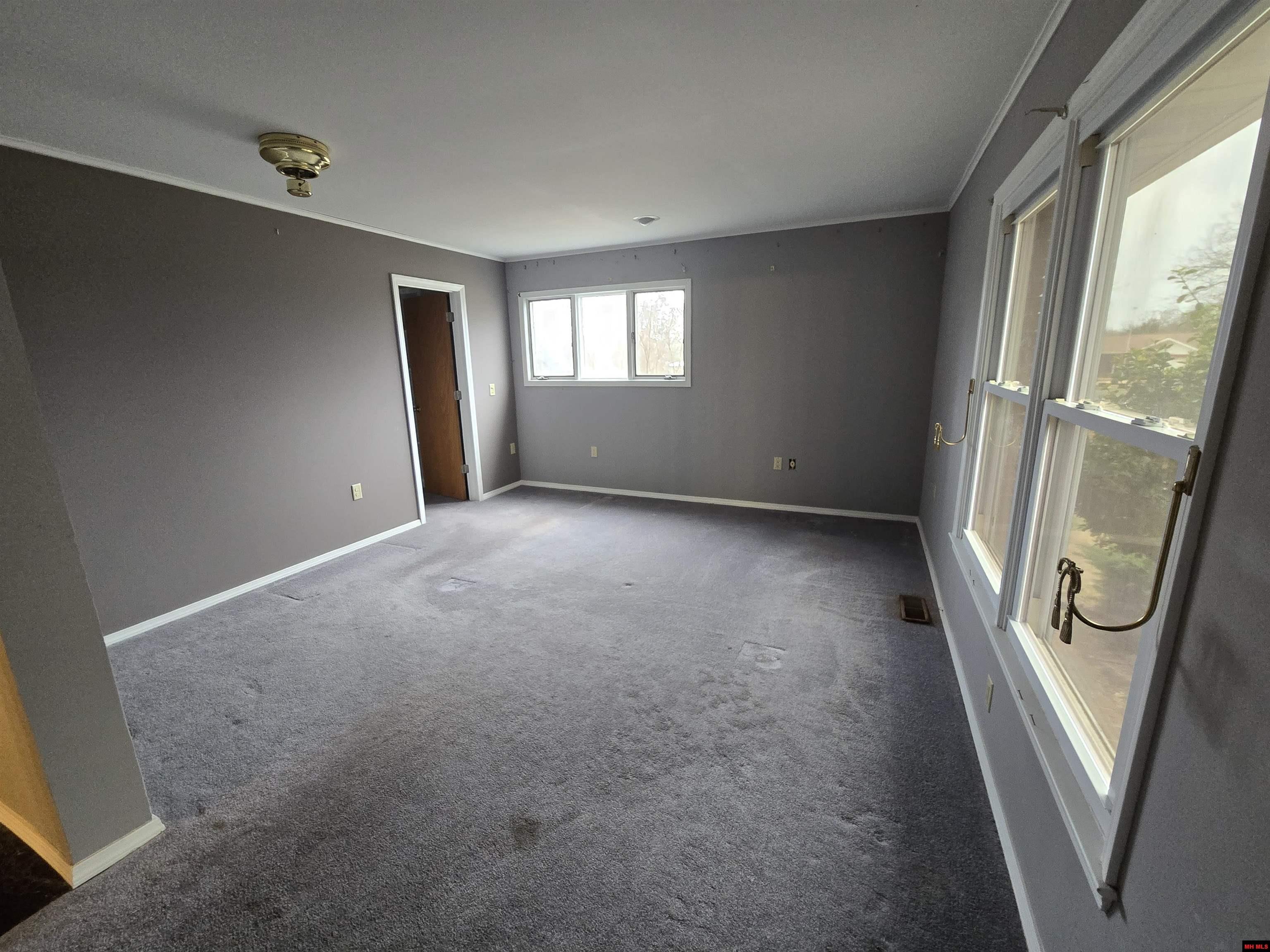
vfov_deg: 89.9
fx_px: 477
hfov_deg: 106.2
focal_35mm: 13
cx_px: 635
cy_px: 476
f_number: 2.2
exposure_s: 1/60
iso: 500
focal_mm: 2.2
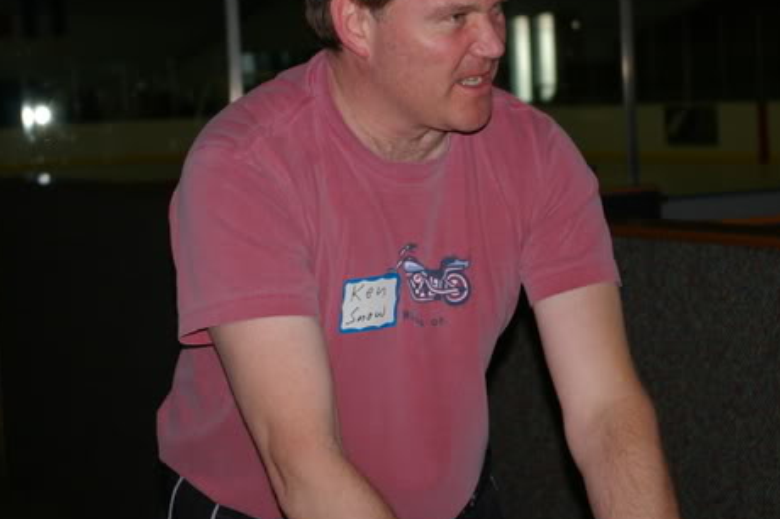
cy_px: 200
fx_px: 2483
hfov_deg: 17.9
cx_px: 397
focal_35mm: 115
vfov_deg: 11.9
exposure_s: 1/60
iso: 200
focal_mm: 55
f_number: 5.6
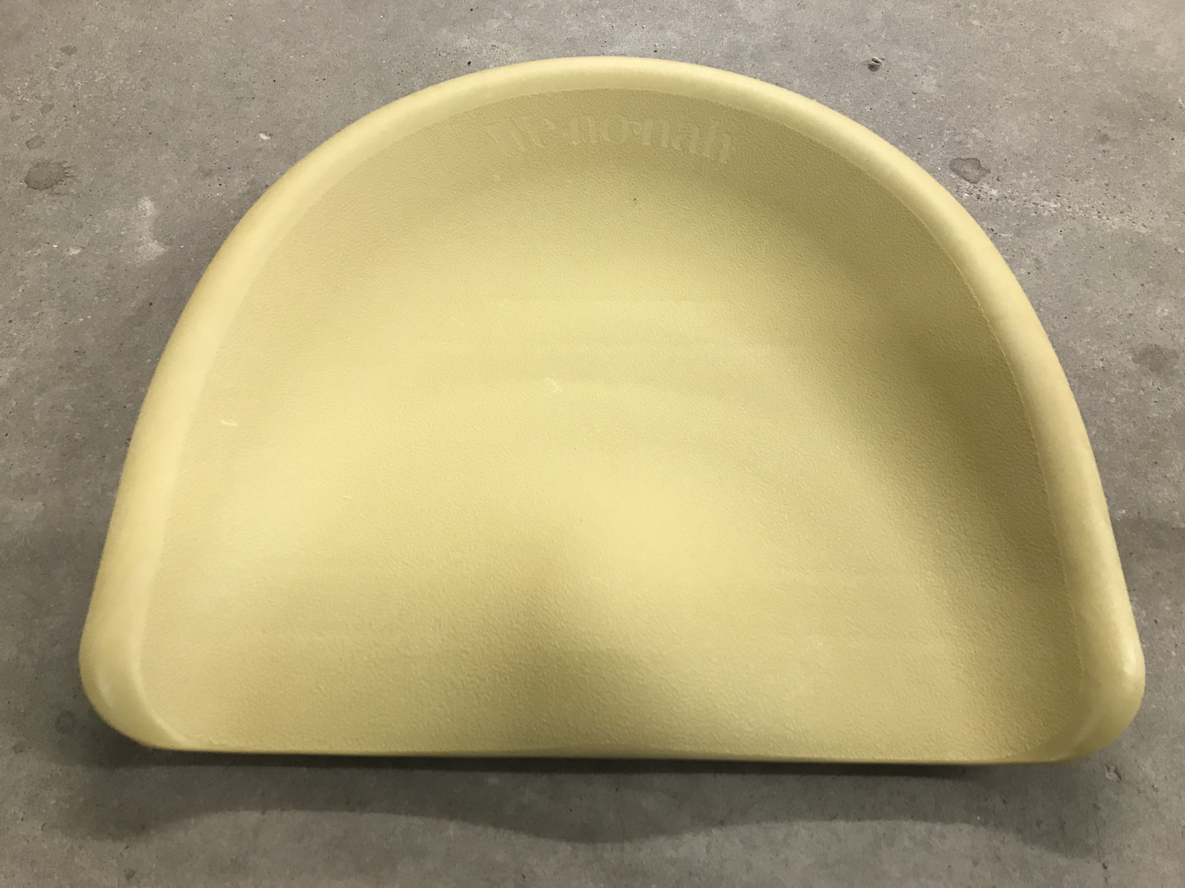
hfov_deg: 63.4
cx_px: 592
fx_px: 959
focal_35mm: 28
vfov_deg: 49.7
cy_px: 444
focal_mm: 3.99
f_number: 1.8
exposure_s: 1/17
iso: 40
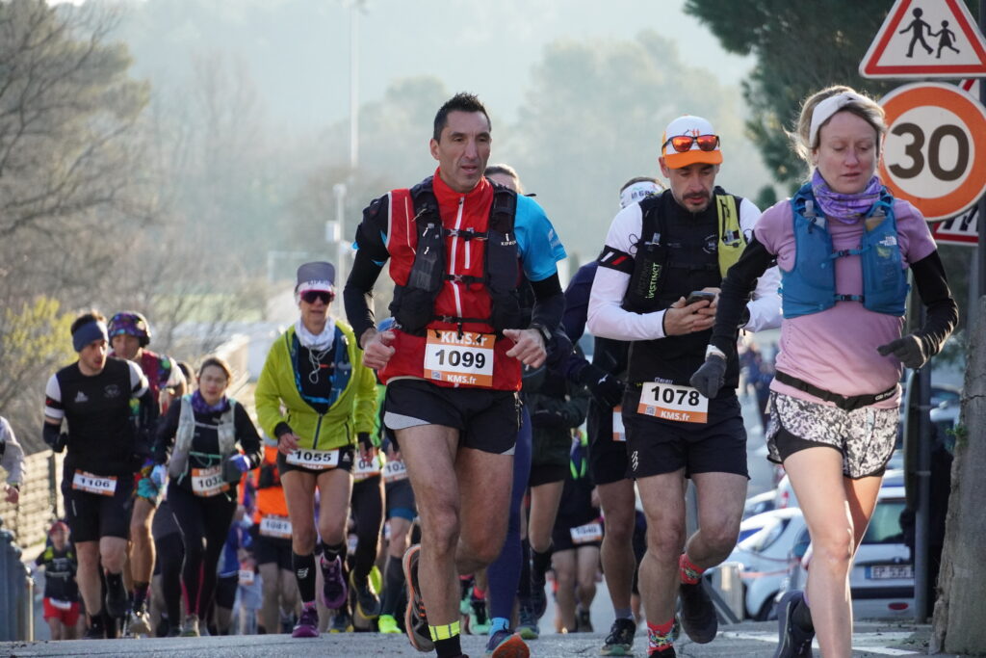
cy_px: 329
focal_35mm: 202
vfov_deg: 6.8
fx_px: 5547
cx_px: 493
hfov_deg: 10.2
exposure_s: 1/2000
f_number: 5.6
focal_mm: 135
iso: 2500
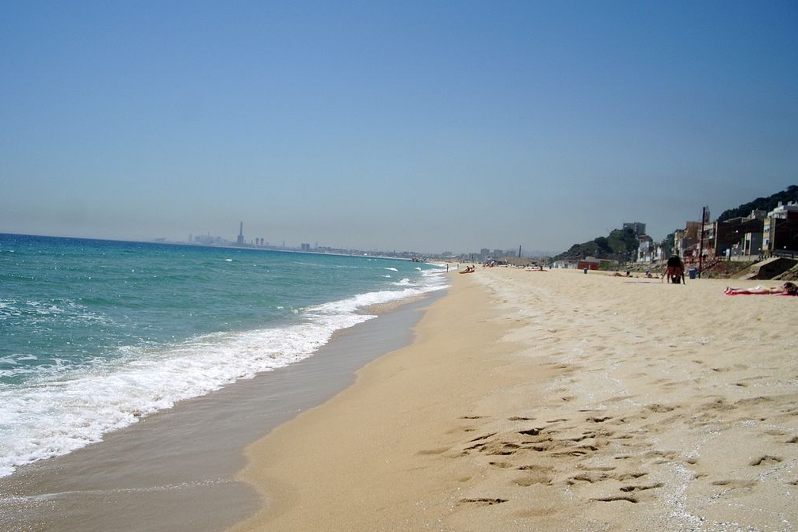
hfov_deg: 51.9
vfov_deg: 36.0
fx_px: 820
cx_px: 397
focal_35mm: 37
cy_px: 279
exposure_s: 1/800
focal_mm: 5.8
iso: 50
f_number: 4.3
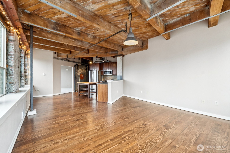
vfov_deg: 77.3
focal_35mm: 15
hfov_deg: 100.4
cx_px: 115
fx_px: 96
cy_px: 76
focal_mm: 10
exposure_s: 1/5
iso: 250
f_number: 8
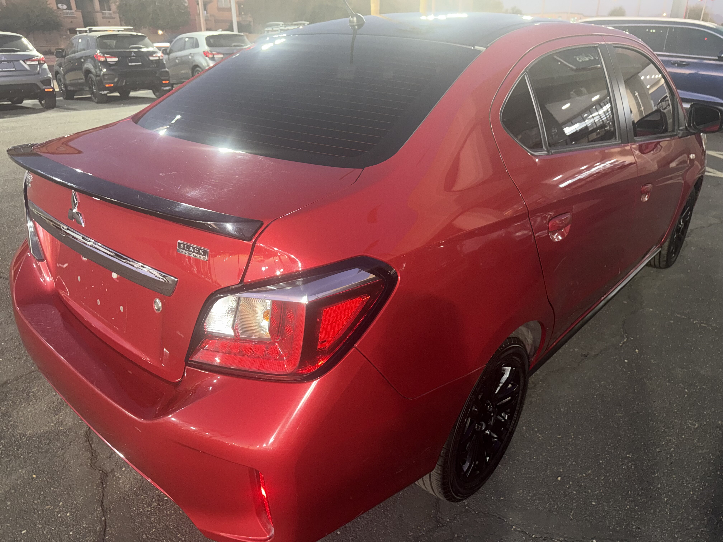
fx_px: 501
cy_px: 271
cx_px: 362
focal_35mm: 24
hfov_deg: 71.6
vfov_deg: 56.8
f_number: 1.78
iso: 160
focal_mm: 6.76
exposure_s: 1/17
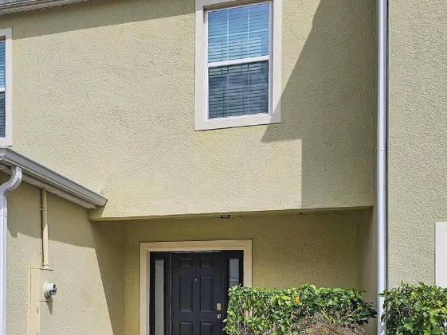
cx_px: 124
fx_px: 542
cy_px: 256
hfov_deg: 43.7
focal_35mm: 42
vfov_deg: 33.6
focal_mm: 6.3
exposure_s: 1/1276
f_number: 1.7
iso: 10
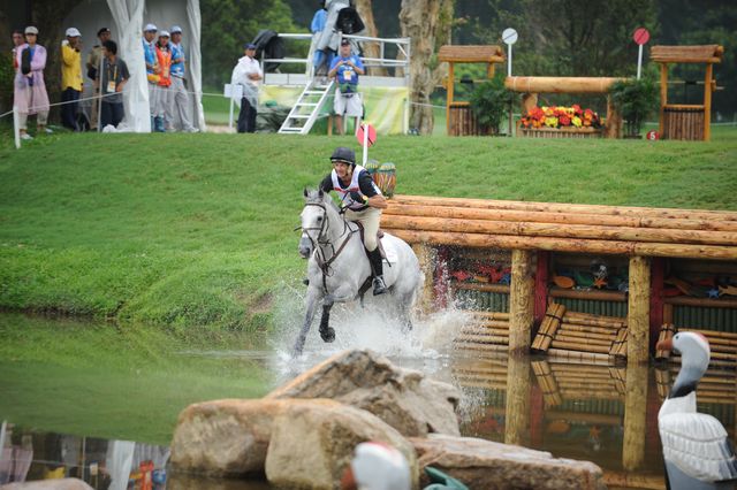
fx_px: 3683
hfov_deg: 11.4
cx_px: 368
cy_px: 245
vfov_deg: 7.6
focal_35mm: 180
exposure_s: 1/500
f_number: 2.8
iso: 500
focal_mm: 180
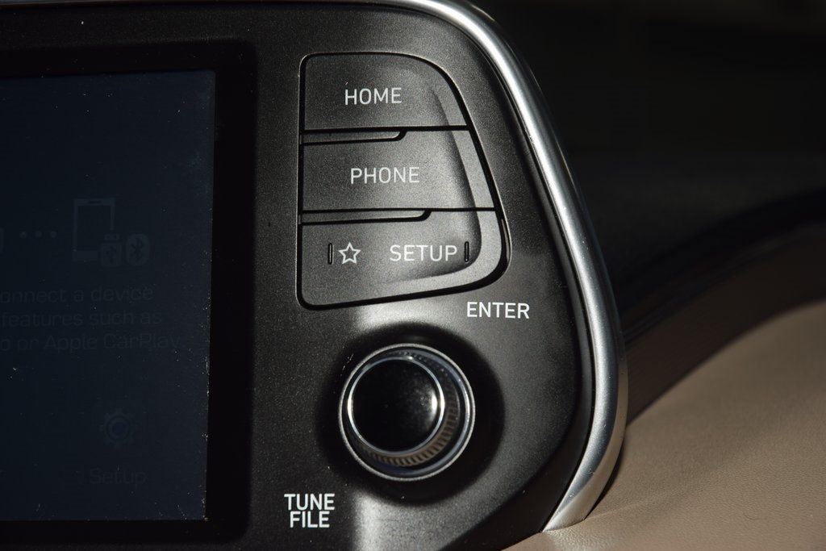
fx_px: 2409
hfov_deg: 19.5
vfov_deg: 13.0
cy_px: 276
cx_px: 413
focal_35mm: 105
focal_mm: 70
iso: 100
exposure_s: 1/125
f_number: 8
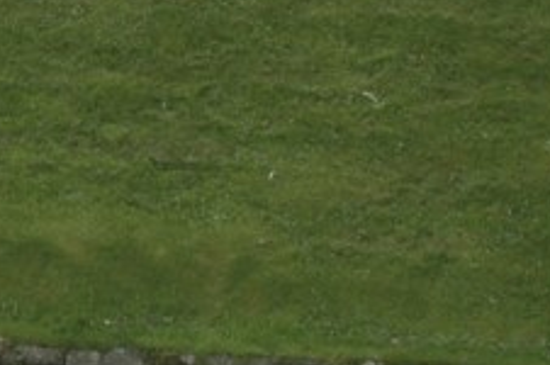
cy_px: -161
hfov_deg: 10.3
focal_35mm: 194
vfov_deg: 7.0
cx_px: -243
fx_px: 2960
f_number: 5.6
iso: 200
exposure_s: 1/125
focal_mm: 18
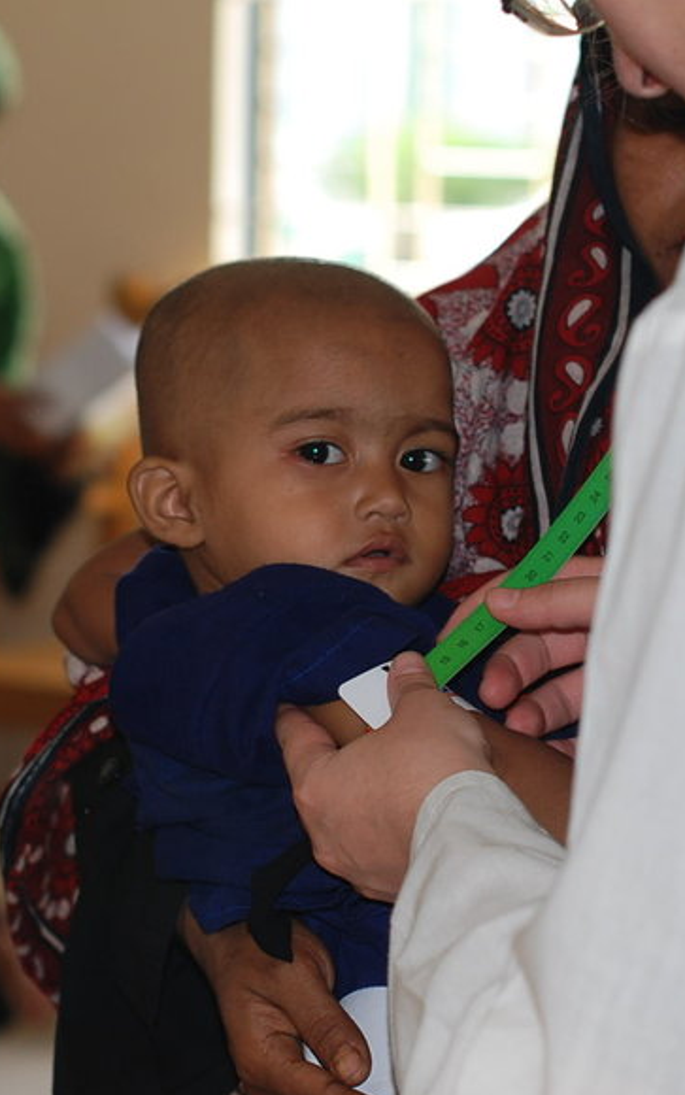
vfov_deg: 15.5
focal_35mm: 135
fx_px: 4028
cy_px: 539
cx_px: 311
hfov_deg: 9.7
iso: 160
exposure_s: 1/60
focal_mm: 50
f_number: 3.2
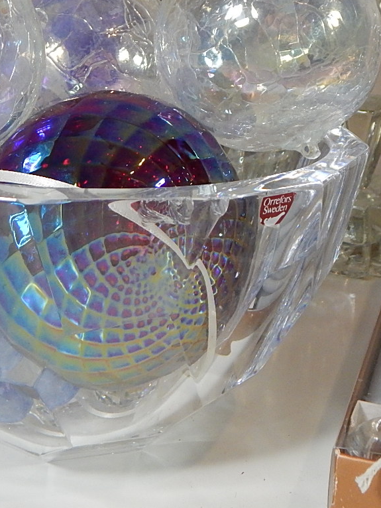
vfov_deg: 27.0
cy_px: 120
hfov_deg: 20.7
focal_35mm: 71
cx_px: 174
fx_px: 1041
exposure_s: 1/125
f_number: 3.3
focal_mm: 6.1
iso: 400
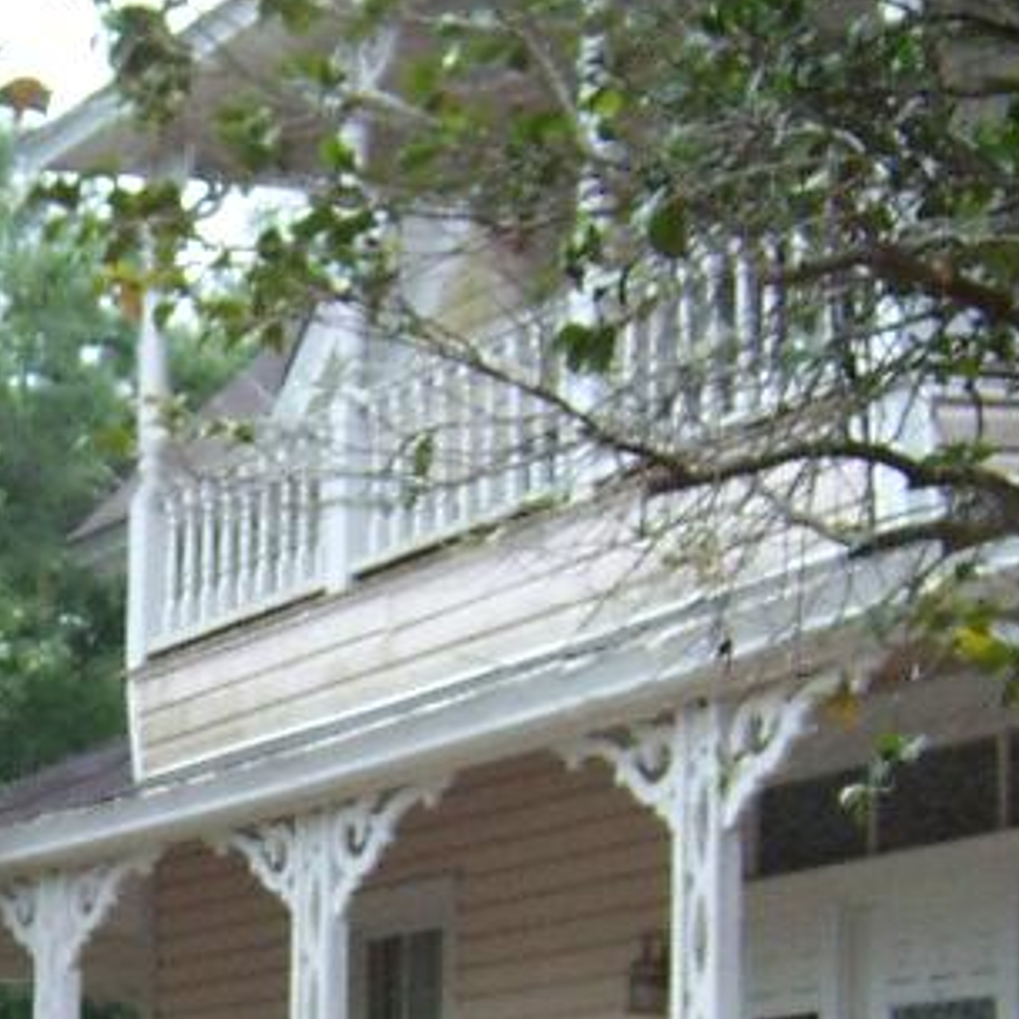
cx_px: -147
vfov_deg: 14.7
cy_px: 1170
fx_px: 3830
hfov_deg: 14.7
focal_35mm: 115
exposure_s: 1/250
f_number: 3.4
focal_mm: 5.5
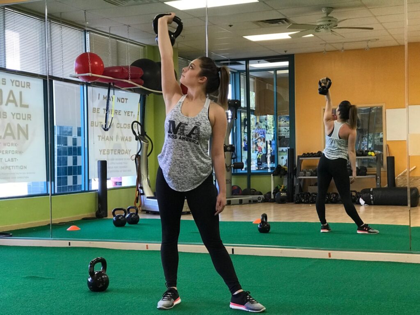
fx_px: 692
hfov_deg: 33.8
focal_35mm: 57
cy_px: 158
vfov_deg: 25.7
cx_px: 210
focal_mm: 6.6
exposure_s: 1/60
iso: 125
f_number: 2.8
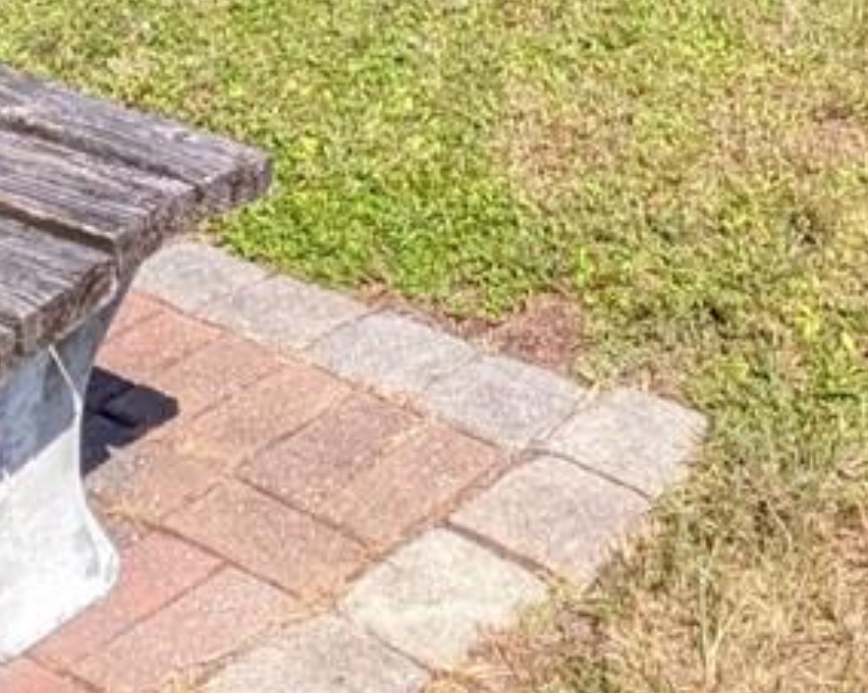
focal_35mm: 77
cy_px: -464
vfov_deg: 17.1
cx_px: 549
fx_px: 1977
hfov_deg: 24.7
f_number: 2.2
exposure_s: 1/2137
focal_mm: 1.83
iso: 49
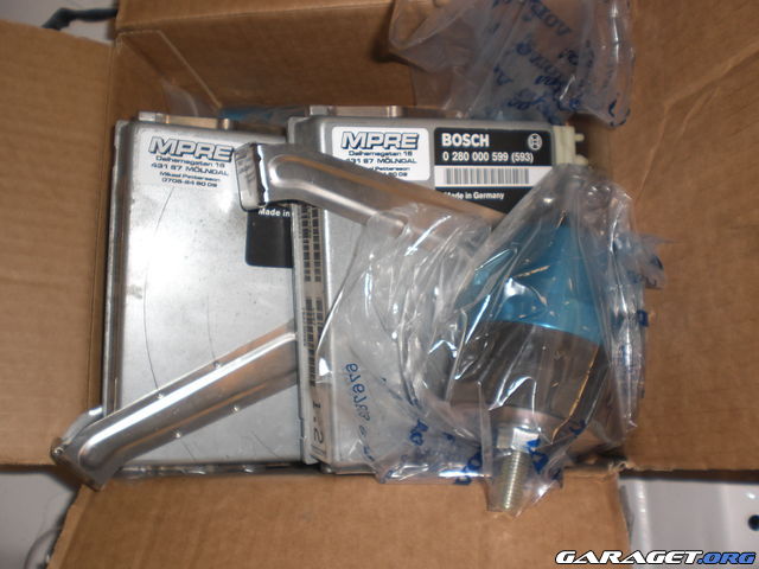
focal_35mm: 36
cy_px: 284
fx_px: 789
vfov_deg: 39.7
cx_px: 380
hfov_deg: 51.4
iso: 50
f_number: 3.1
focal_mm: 6.3
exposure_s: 1/60
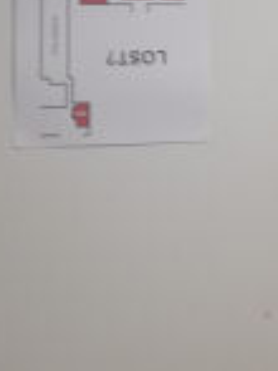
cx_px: 250
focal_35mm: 72
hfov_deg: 20.0
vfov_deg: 25.8
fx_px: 772
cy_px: 10
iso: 160
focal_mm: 3.98
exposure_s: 1/50
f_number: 1.8
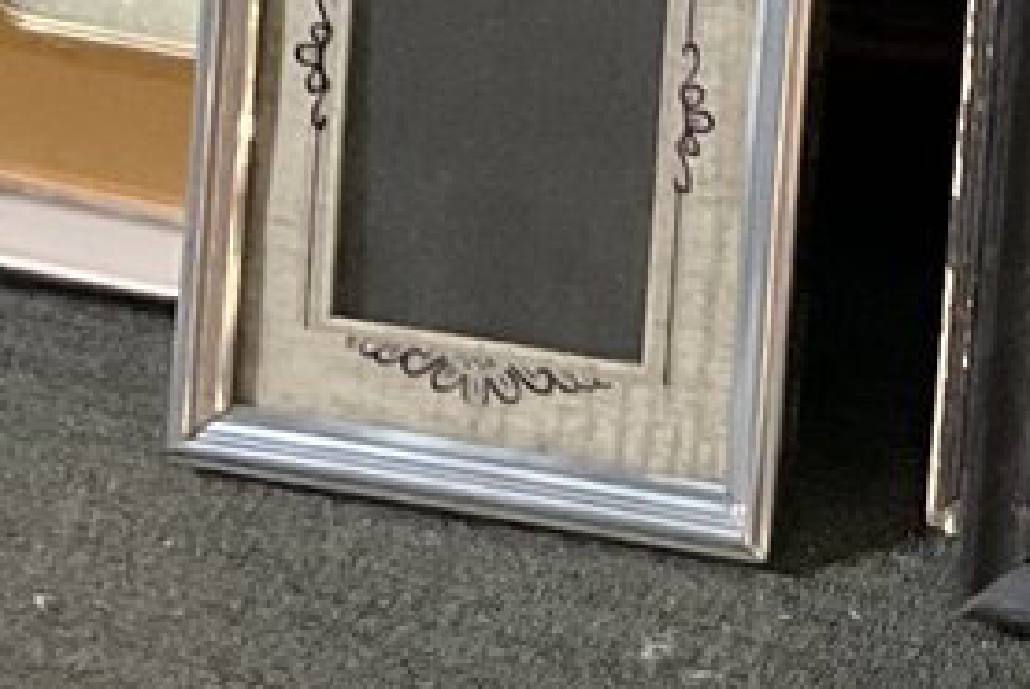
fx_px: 4697
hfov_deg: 11.9
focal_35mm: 164
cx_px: 1558
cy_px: -1076
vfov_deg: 7.7
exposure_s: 1/60
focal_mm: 3
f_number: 1.8
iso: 100
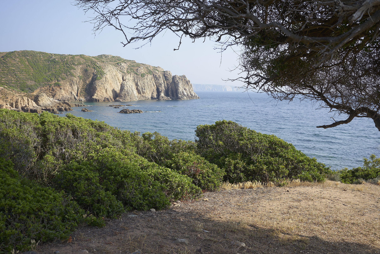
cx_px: 190
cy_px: 127
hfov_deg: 54.4
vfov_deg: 37.9
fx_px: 369
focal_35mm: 35
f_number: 5.6
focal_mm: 35
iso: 100
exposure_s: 1/320
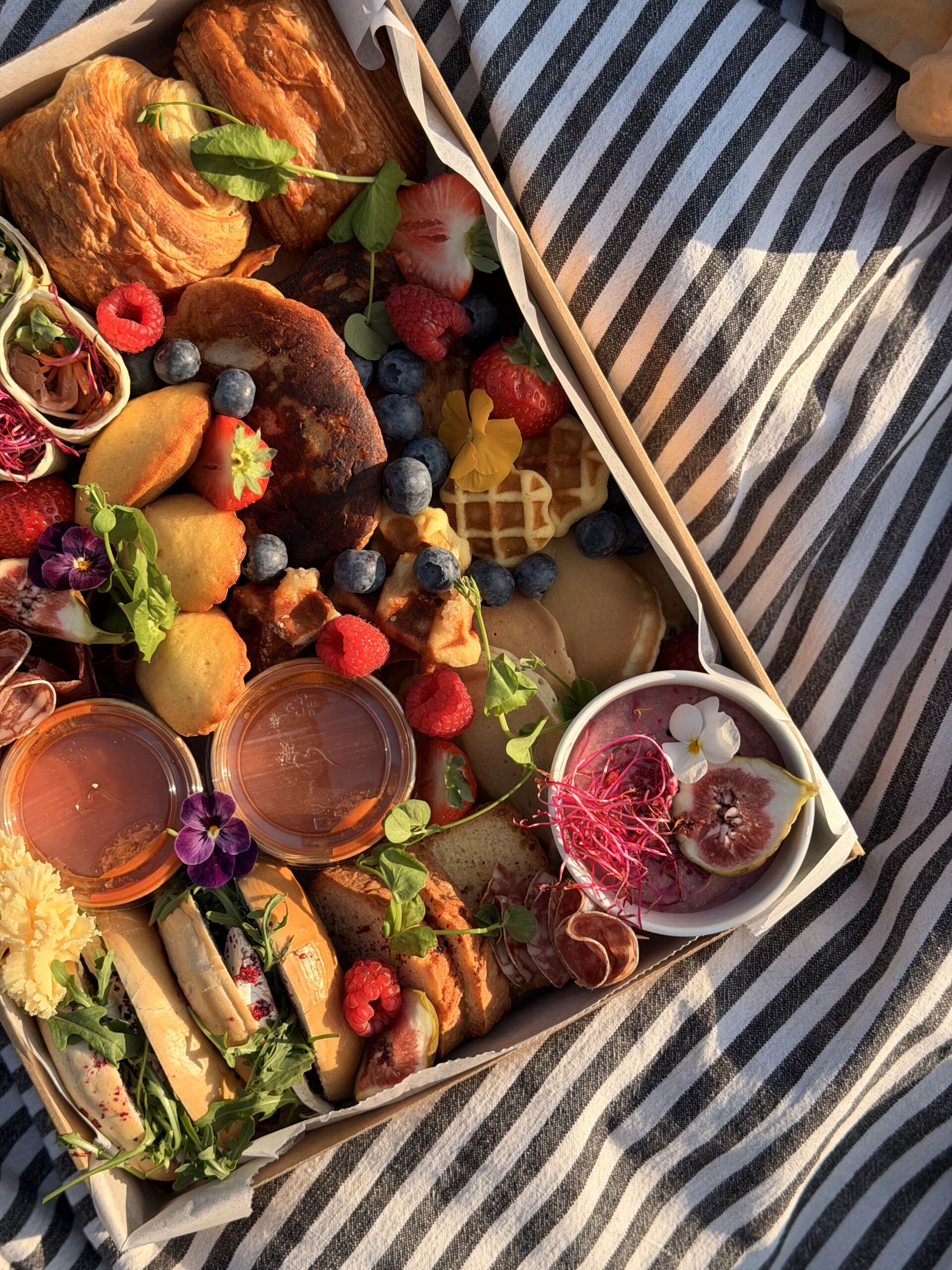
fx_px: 1760
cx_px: 476
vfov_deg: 39.7
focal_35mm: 48
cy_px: 635
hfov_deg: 30.3
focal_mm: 6.76
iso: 80
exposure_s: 1/2342
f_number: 1.78
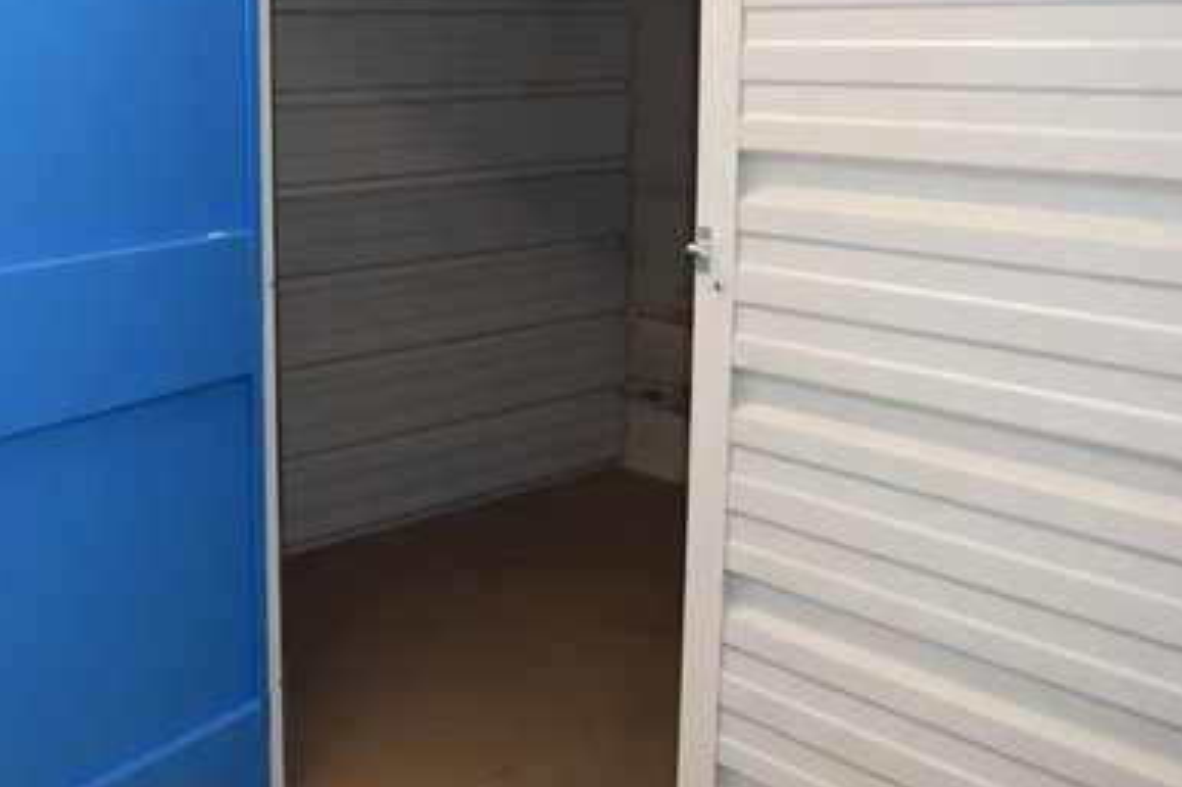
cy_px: 227
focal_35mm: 42
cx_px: 318
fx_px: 1378
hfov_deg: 45.1
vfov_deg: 31.5
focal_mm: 18
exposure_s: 1/100
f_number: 5
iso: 800
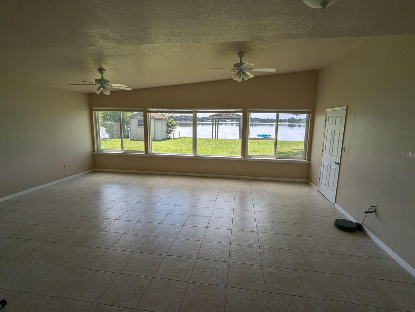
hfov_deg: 91.0
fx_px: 204
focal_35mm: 17
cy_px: 154
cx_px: 207
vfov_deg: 74.9
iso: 52
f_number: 2.2
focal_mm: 2.35
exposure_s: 1/616
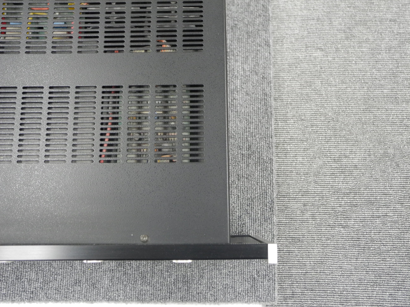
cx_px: 205
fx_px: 415
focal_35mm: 35
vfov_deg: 40.7
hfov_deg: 52.6
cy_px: 154
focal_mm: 7.4
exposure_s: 1/30
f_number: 3.2
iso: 400
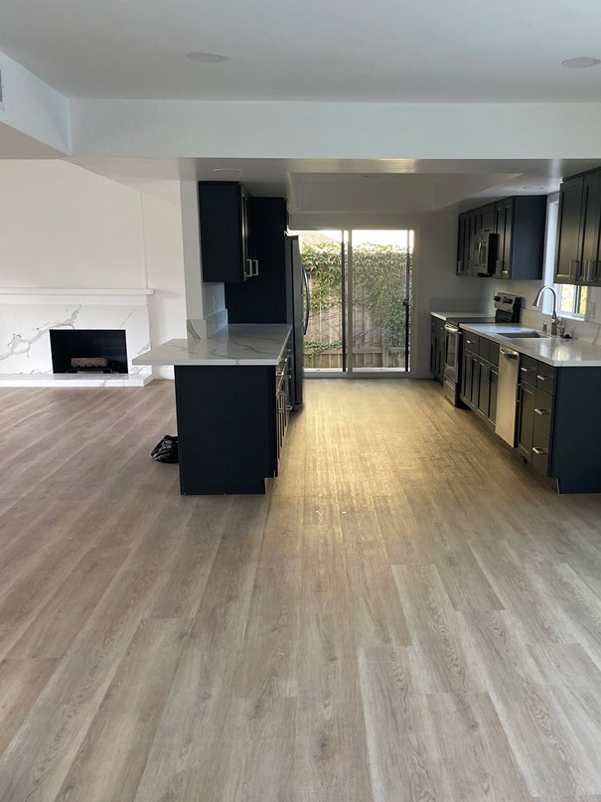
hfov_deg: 42.7
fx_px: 764
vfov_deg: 55.2
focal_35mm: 33
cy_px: 451
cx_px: 368
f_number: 1.6
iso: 125
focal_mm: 5.1
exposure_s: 1/117
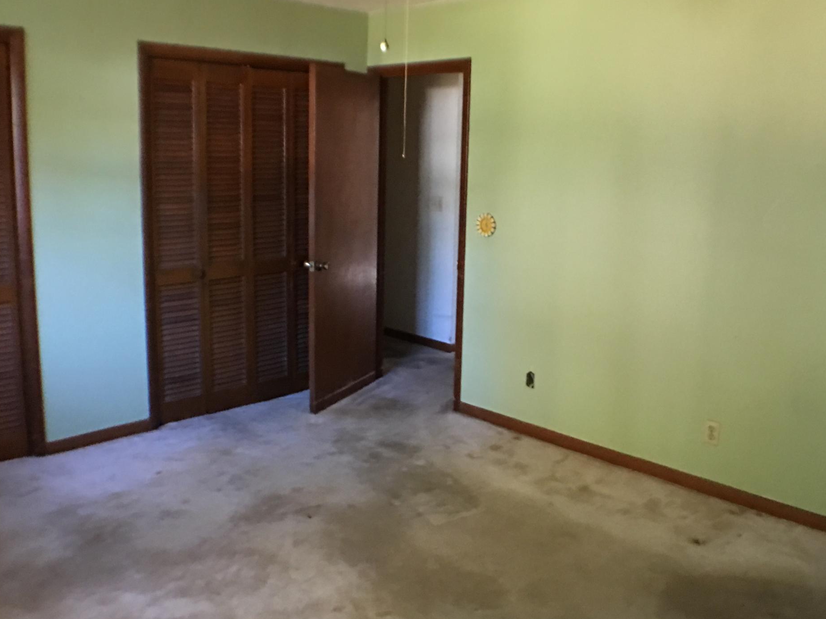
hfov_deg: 40.4
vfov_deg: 30.9
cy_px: 285
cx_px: 457
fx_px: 1121
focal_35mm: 47
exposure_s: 1/15
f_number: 2.2
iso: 125
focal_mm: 4.15
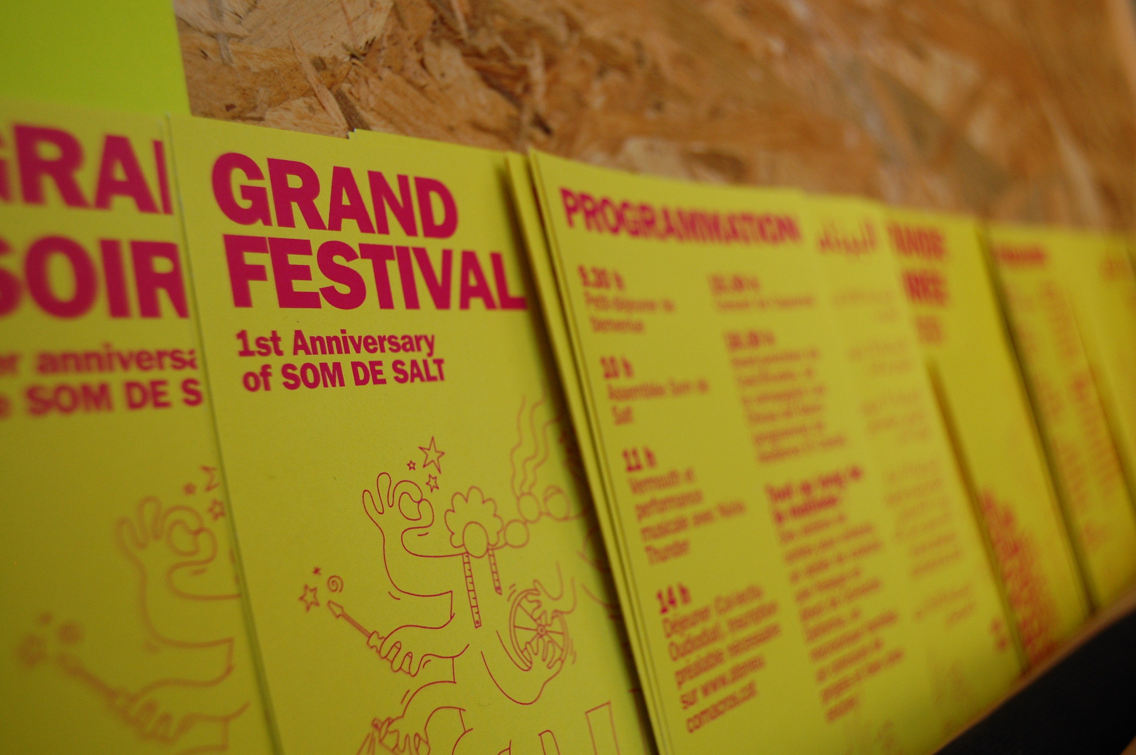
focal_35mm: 39
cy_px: 378
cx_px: 568
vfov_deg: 34.1
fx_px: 1230
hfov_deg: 49.6
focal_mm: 26
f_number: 5
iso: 400
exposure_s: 1/100
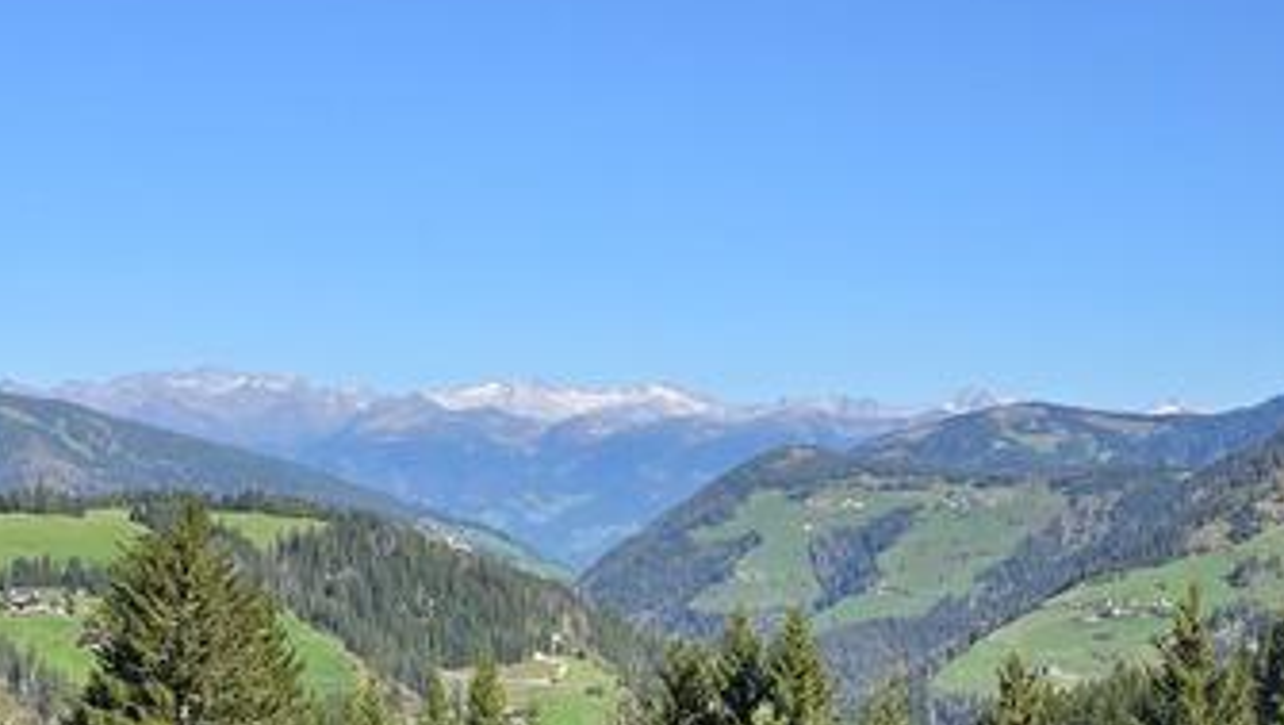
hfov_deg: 27.5
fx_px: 2623
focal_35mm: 77
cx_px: 736
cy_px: 627
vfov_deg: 15.6
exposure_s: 1/645
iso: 12
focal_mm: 6.3
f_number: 1.7
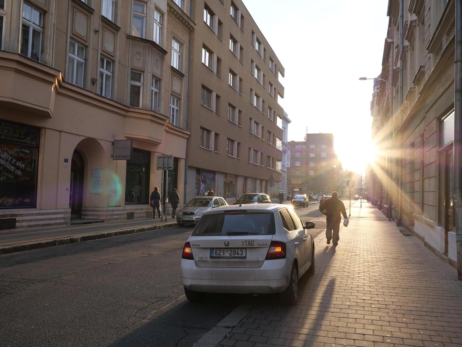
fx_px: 400
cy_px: 174
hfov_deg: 60.0
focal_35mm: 30
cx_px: 231
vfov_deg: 46.8
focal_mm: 15
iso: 200
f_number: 8
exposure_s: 1/80
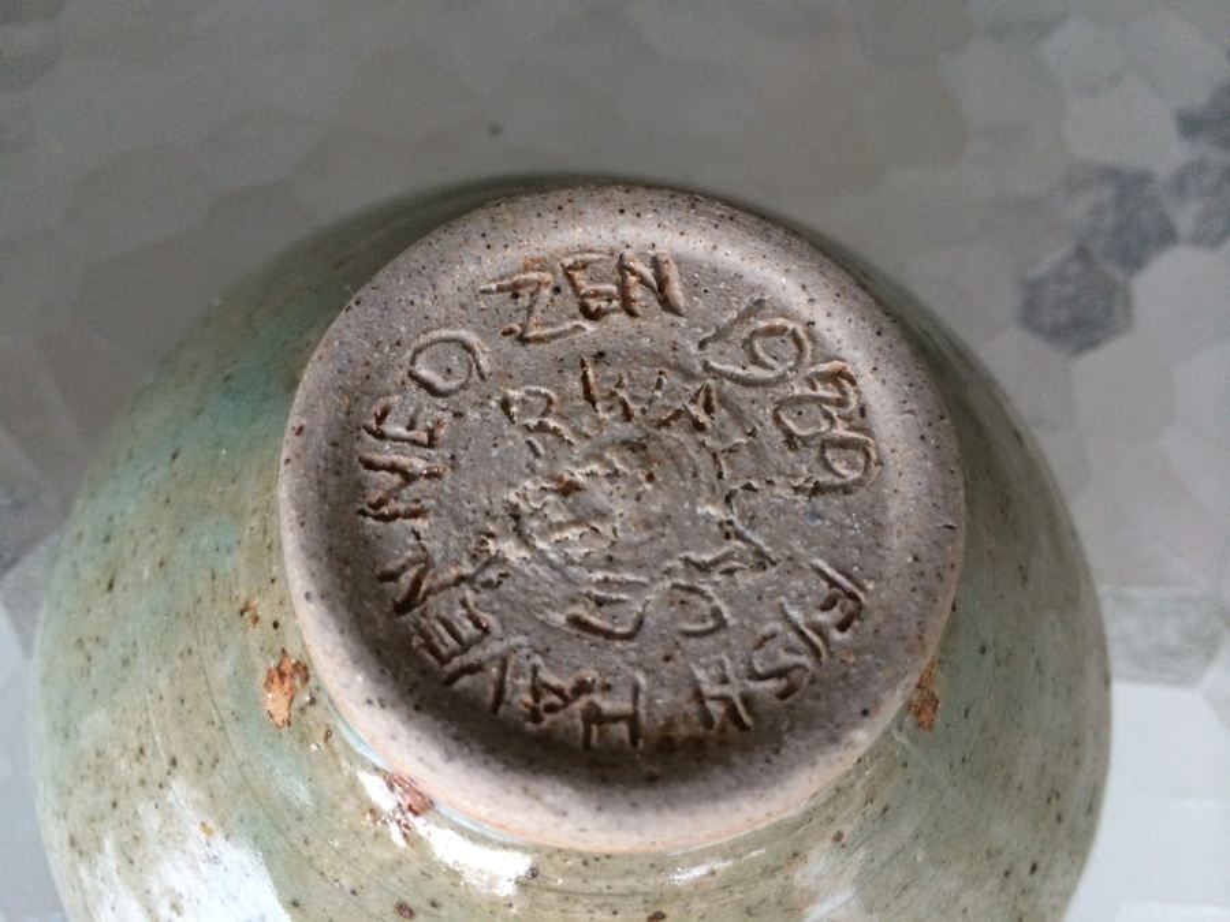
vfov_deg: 46.8
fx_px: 1066
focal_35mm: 30
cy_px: 461
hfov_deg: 60.0
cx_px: 615
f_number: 2.2
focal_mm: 4.12
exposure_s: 1/30
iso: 160
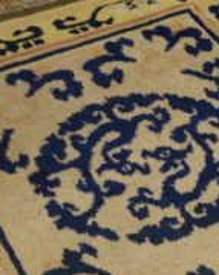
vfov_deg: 17.9
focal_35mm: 104
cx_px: 300
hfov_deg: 14.1
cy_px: 294
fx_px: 843
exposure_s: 1/160
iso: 1250
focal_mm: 22
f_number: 4
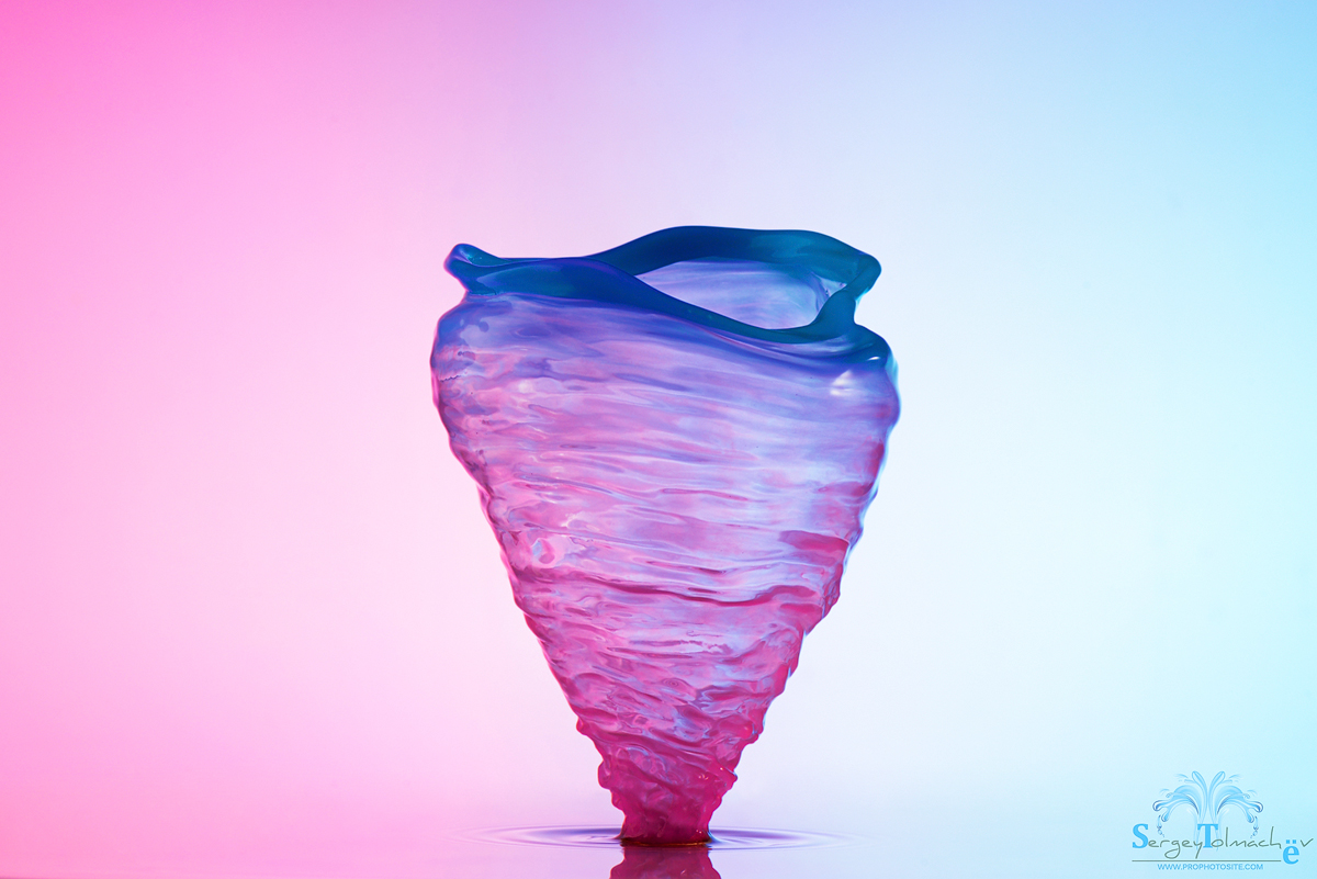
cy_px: 440
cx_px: 658
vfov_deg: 13.1
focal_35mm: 105
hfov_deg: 19.4
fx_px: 3842
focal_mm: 105
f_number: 16
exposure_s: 1/125
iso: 125
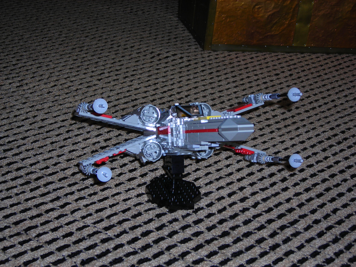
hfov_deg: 25.3
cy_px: 134
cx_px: 178
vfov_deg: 19.1
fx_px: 792
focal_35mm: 77
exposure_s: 1/60.1
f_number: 4.2
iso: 50
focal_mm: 12.7
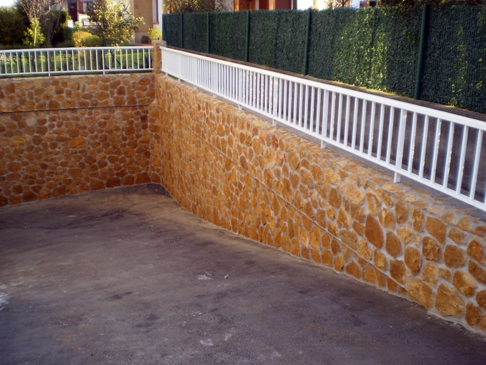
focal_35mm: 36
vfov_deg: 39.7
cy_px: 182
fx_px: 505
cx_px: 243
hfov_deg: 51.4
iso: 64
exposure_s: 1/100
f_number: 3.1
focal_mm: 6.3
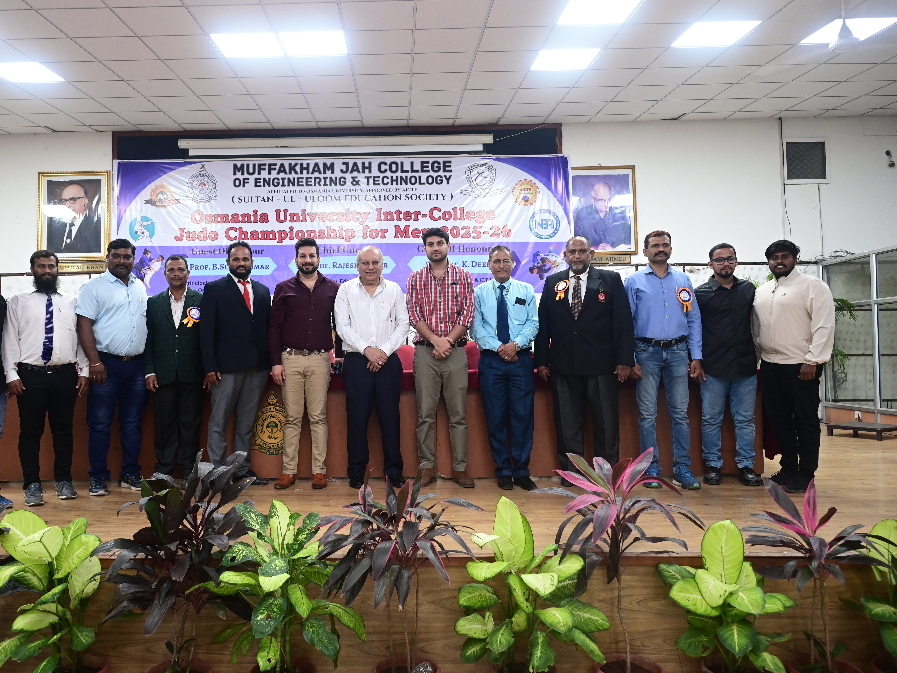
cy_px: 339
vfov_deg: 51.4
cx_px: 383
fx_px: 700
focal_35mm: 27
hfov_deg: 65.0
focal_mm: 24
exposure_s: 1/100
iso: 2000
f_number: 4
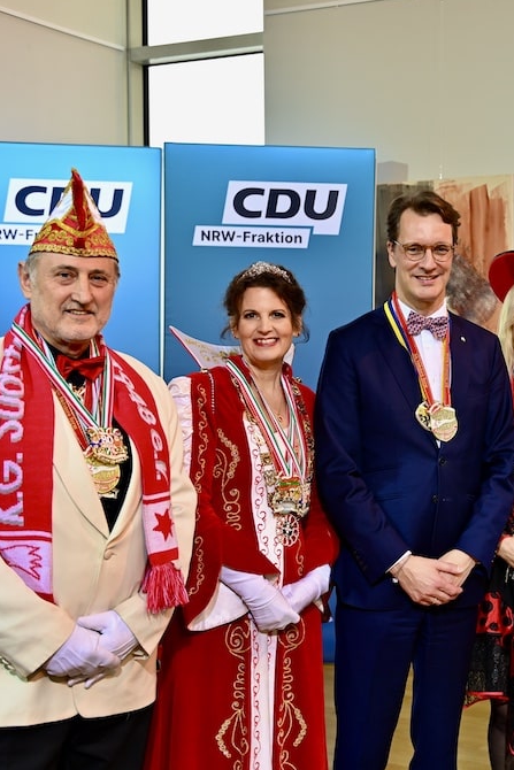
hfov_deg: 23.6
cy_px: 381
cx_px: 513
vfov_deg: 36.2
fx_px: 1177
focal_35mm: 55
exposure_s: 1/25
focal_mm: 36
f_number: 3.2
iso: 100
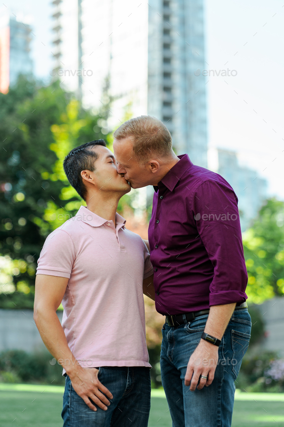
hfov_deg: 16.1
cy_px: 214
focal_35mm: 85
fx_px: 1006
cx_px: 142
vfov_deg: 23.9
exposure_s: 1/800
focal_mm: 85
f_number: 2.8
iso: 400
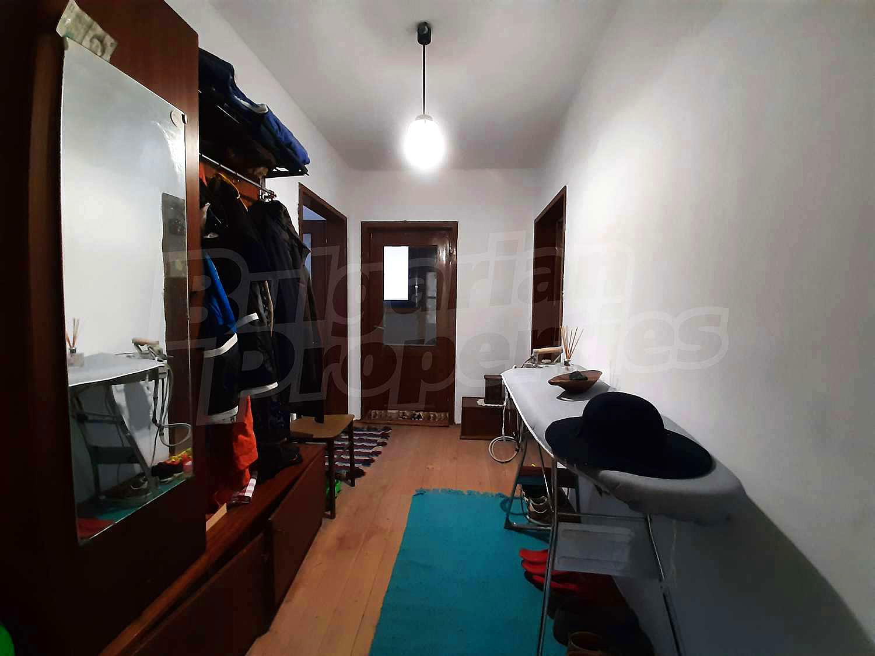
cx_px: 438
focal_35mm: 13
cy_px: 328
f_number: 2.2
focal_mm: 1.42
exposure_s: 1/25
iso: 400
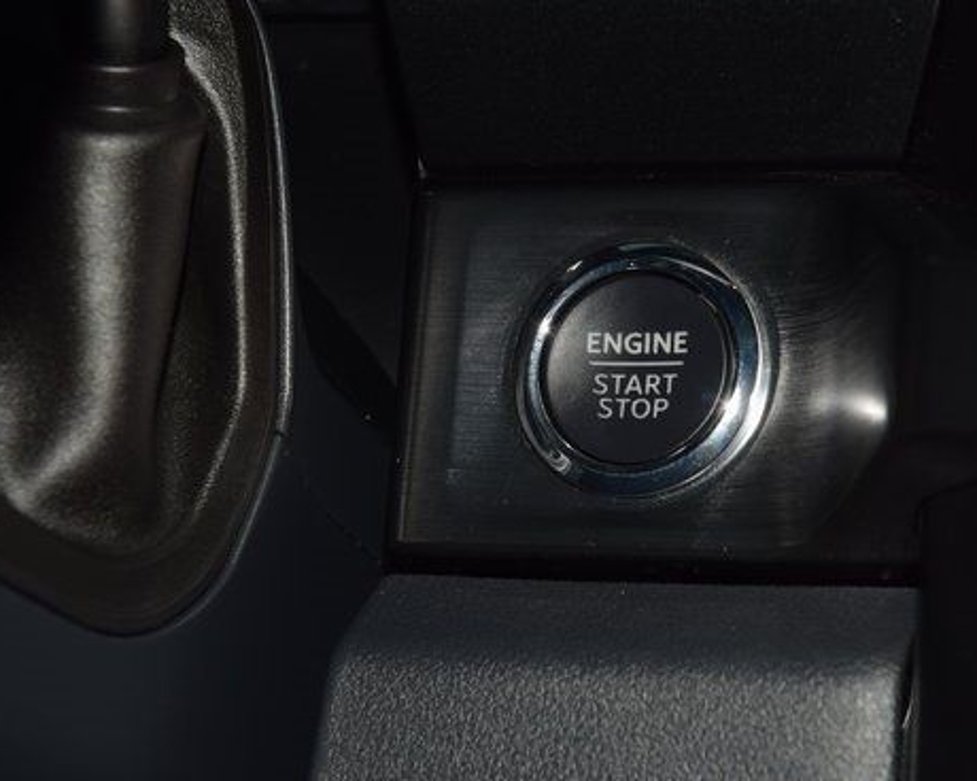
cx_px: 633
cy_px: 368
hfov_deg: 14.0
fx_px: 3961
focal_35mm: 137
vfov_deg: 11.3
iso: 100
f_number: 8
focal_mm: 70
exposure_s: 1/125
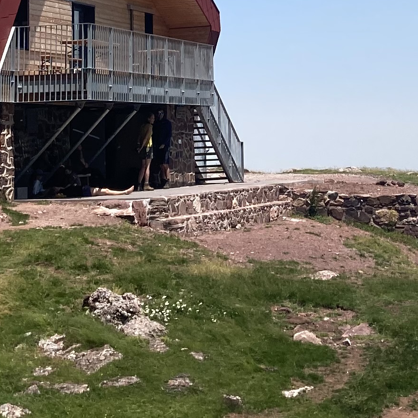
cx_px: 251
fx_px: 1544
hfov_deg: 15.4
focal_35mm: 113
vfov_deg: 14.3
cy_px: -222
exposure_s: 1/2315
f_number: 1.8
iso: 20
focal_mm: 3.99
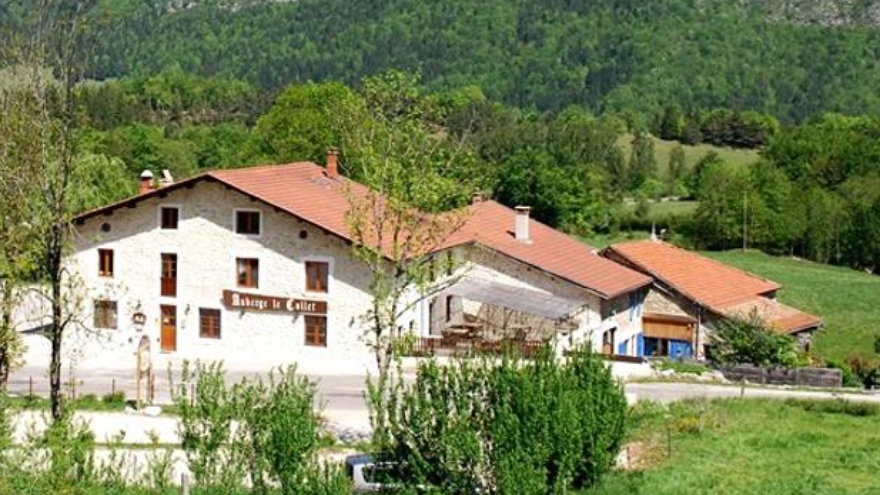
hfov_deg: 32.5
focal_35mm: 64
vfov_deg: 18.7
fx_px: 1493
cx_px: 268
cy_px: 127
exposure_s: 1/200
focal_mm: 28
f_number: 10
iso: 200
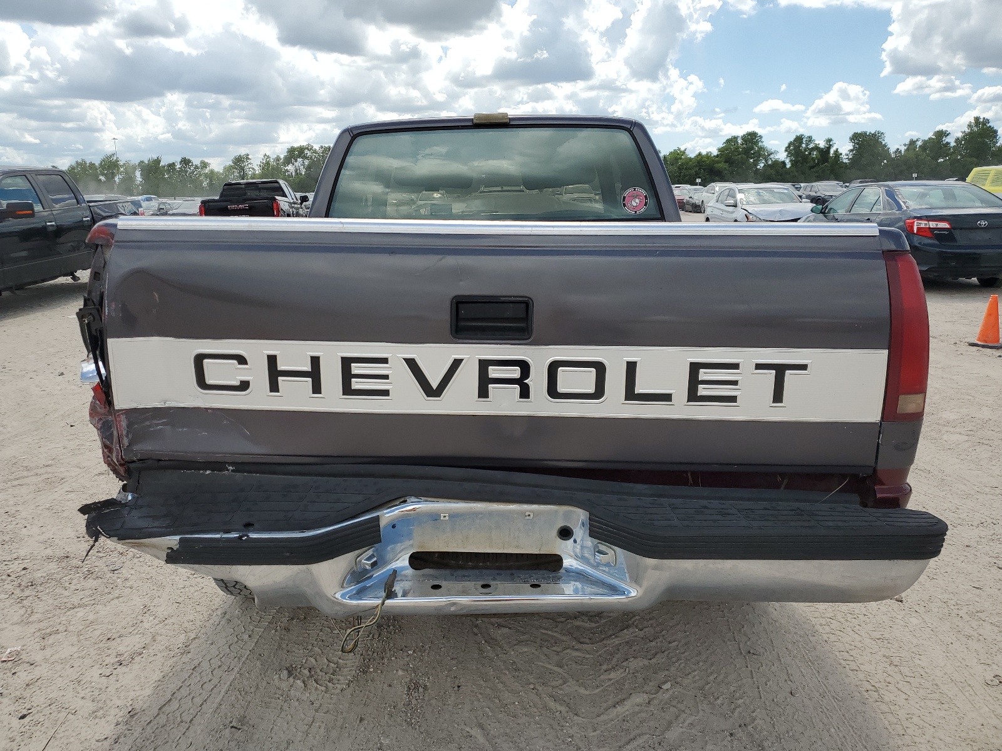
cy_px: 376
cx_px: 501
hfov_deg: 67.3
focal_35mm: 26
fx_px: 753
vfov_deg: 53.1
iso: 50
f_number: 1.5
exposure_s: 1/3333
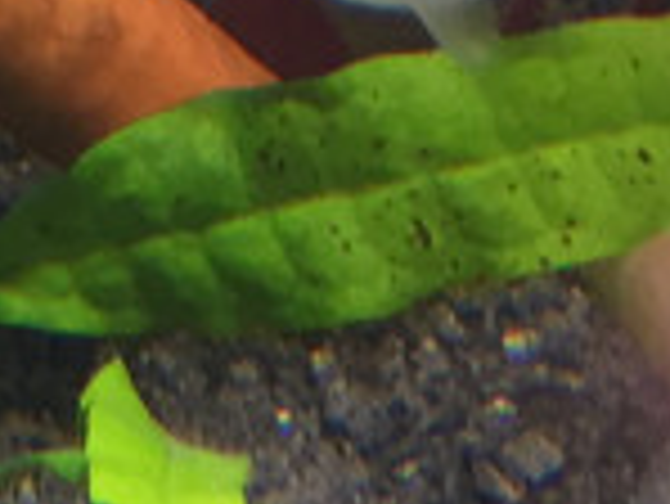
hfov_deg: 8.0
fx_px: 4029
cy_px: -176
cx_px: -1455
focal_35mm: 208
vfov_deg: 7.1
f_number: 2.2
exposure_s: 1/33
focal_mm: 4.15
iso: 40
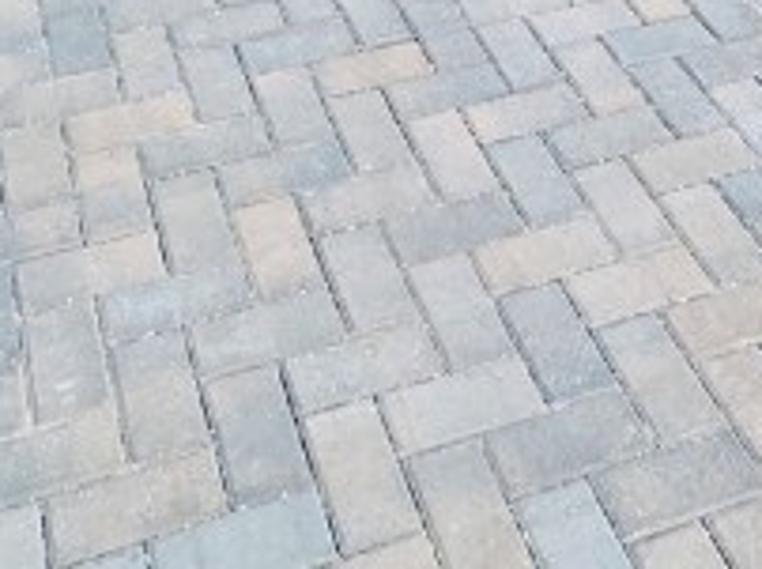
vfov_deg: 14.5
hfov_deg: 27.2
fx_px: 1561
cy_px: -757
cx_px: 532
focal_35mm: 71
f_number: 2.2
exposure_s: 1/1689
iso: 50
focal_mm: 2.22
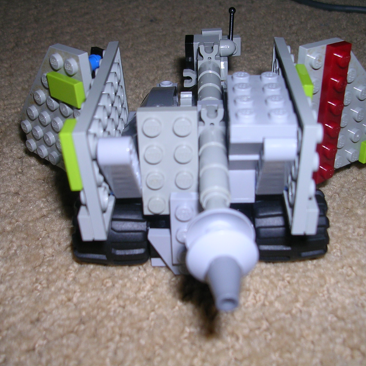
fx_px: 538
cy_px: 183
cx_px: 214
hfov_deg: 37.4
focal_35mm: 45
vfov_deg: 37.6
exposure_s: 1/60.1
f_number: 2.8
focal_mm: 5.8
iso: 50
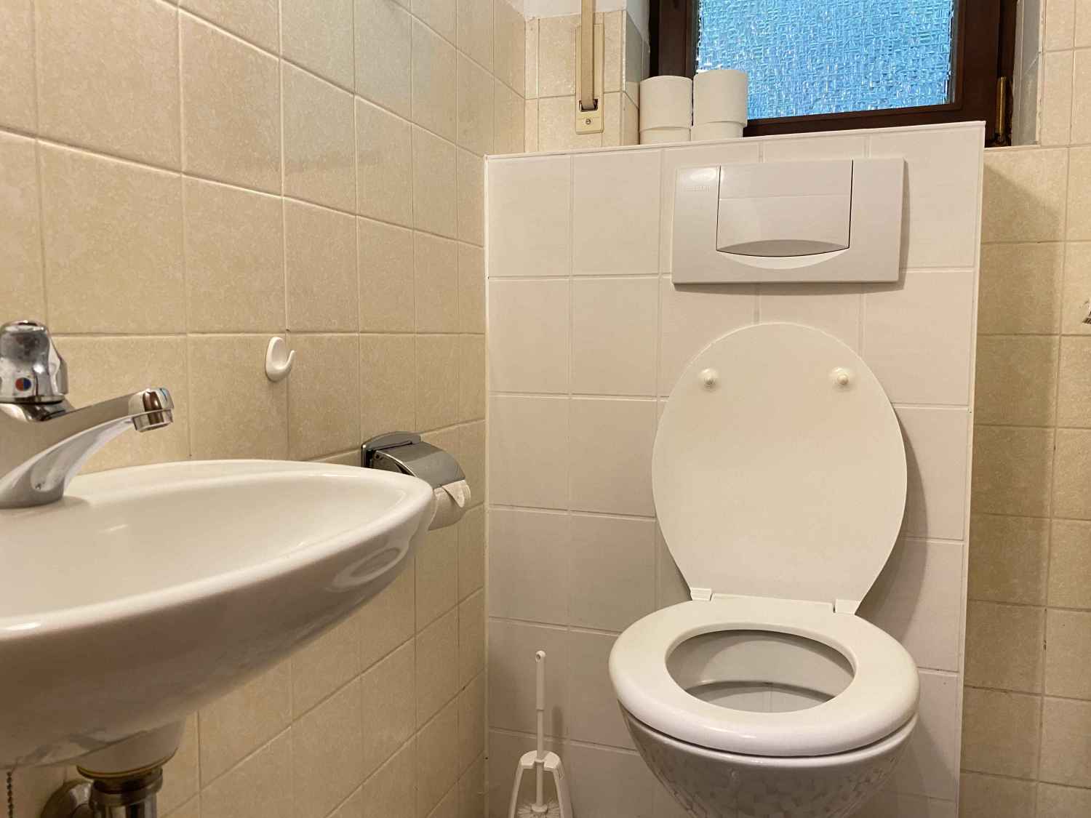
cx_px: 546
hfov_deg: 67.3
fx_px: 819
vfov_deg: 53.1
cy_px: 409
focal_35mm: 26
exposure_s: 1/50
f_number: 1.8
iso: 200
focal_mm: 4.25
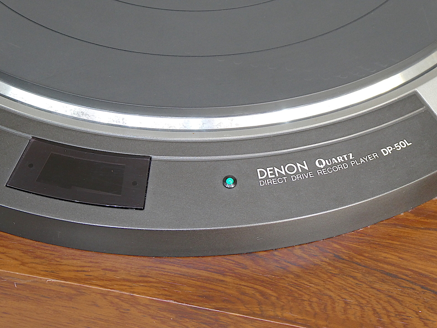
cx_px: 218
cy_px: 164
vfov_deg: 14.0
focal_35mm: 106
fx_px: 1338
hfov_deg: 18.5
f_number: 5.1
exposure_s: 1/6
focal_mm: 19
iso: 200
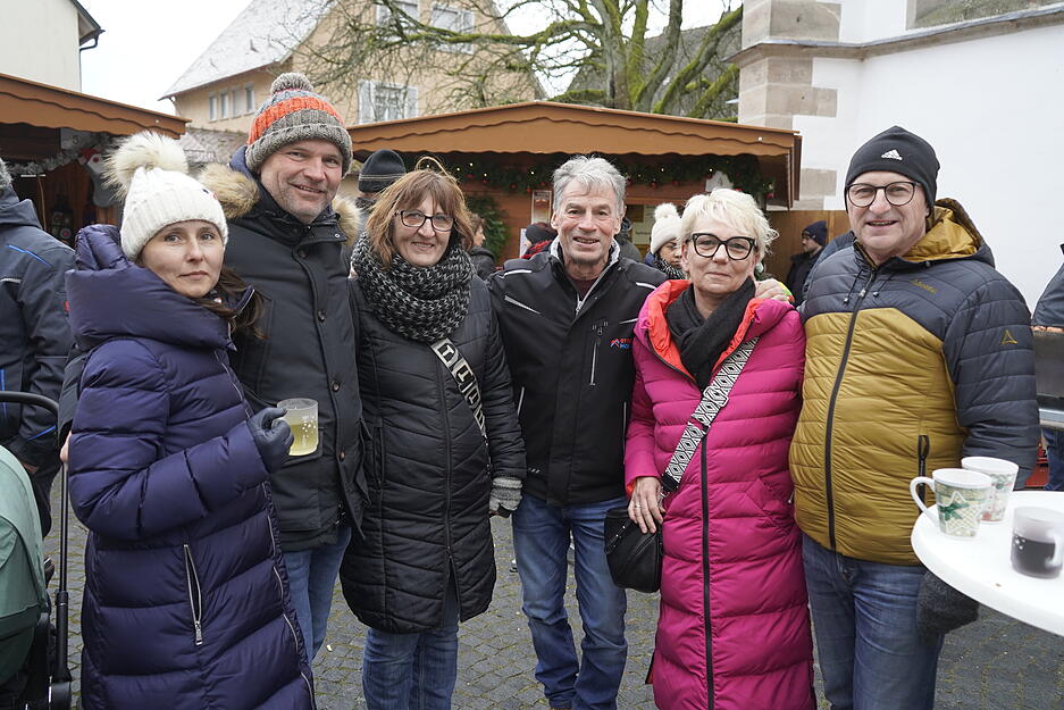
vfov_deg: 45.0
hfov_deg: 63.7
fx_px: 857
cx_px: 532
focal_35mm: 29
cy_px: 355
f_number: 4
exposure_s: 1/160
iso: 1000
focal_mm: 29
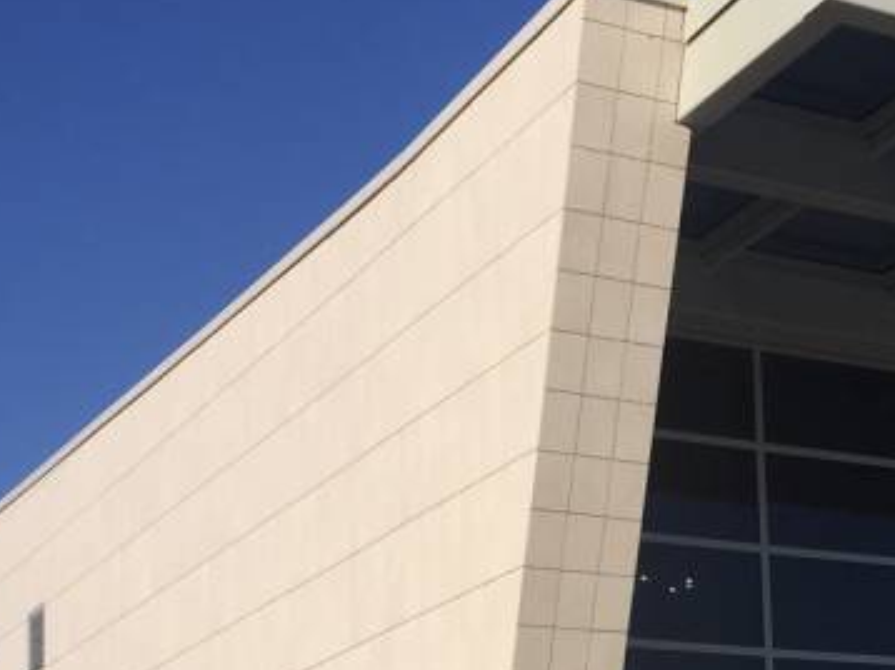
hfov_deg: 22.9
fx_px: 2145
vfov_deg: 17.2
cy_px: 742
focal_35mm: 83
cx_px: 840
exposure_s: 1/3049
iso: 32
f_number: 2.2
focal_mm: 4.15
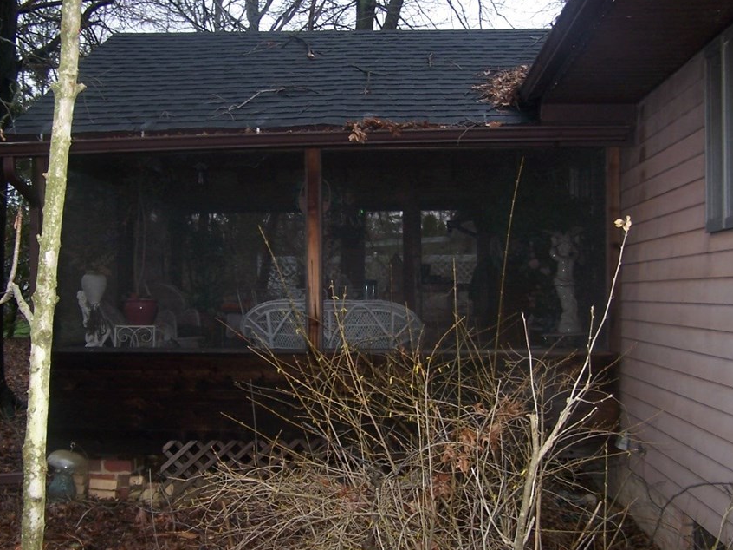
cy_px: 279
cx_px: 361
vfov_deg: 31.5
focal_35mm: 46
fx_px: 974
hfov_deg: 41.2
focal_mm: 6.3
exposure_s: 1/60
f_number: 2.8
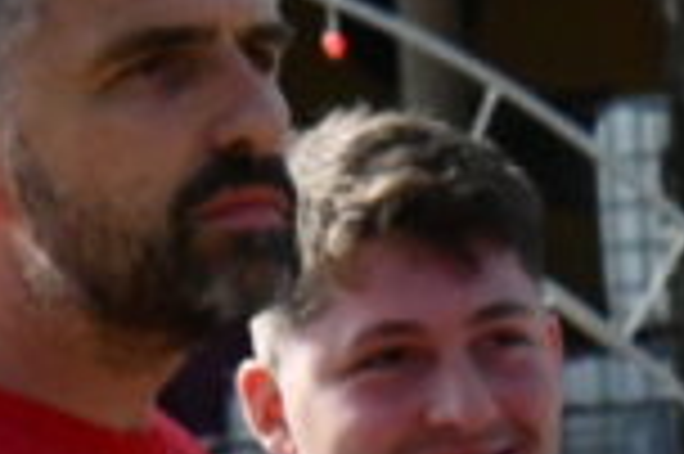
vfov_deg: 1.6
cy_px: 730
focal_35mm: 870
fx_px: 16512
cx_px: 958
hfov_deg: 2.4
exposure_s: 1/2500
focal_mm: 86
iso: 3200
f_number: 13
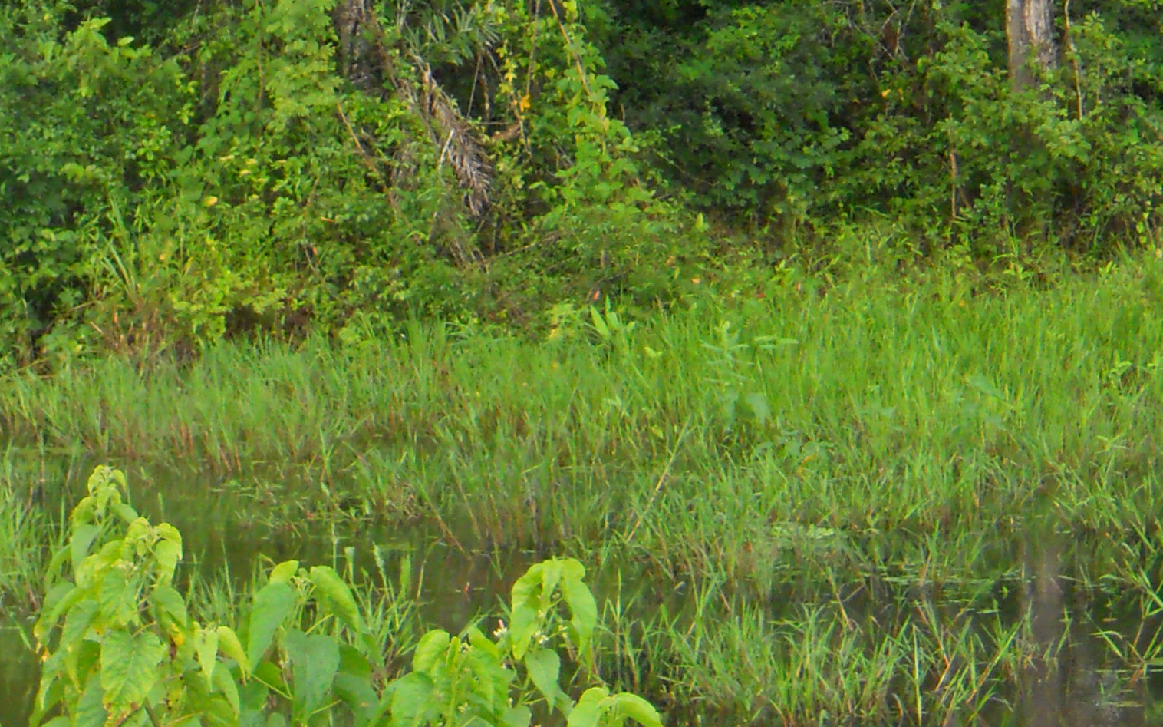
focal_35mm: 207
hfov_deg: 10.1
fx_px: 6560
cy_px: -74
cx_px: 279
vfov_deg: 6.3
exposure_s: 1/250
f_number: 4.4
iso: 250
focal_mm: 13.2
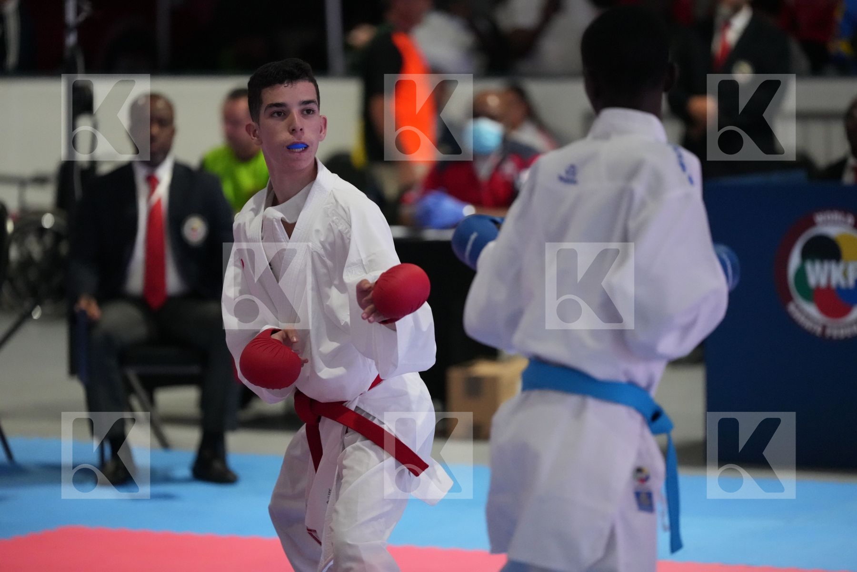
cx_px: 428
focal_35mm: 176
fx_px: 4189
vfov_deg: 7.8
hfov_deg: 11.7
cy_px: 286
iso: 8000
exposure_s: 1/800
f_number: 2.8
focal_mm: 176
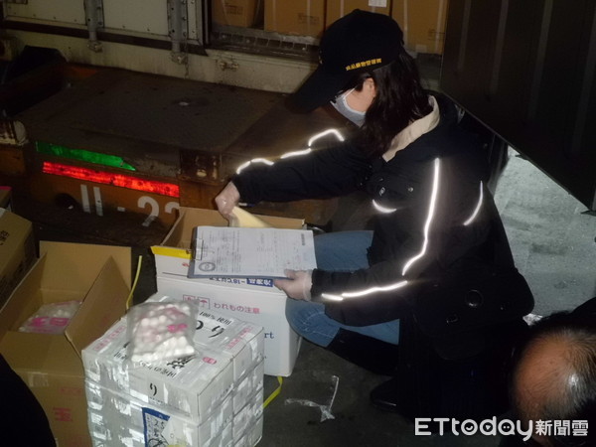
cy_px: 224
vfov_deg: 30.9
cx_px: 298
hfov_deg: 40.4
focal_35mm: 47
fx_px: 809
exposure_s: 1/60
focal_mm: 8.3
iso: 400
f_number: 3.4
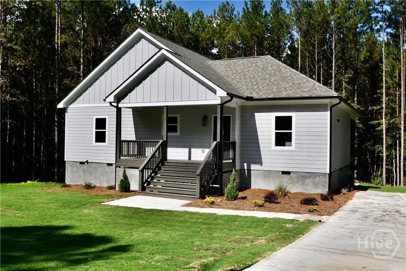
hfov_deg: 60.3
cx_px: 203
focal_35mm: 31
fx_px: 350
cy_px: 136
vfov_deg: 42.3
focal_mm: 21
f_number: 9
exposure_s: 1/320
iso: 100
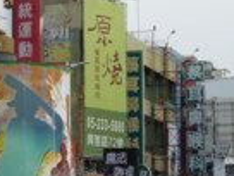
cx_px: 5
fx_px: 1278
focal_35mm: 189
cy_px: 112
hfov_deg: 10.4
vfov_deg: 7.9
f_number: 4.1
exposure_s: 1/500
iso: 100
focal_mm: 9.6
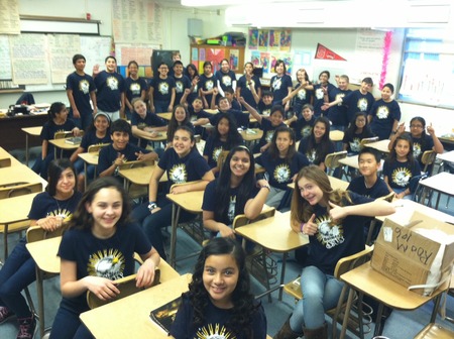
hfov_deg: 52.7
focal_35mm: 35
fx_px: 458
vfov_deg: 40.6
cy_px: 170
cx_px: 227
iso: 160
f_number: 2.8
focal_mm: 3.85
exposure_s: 1/15
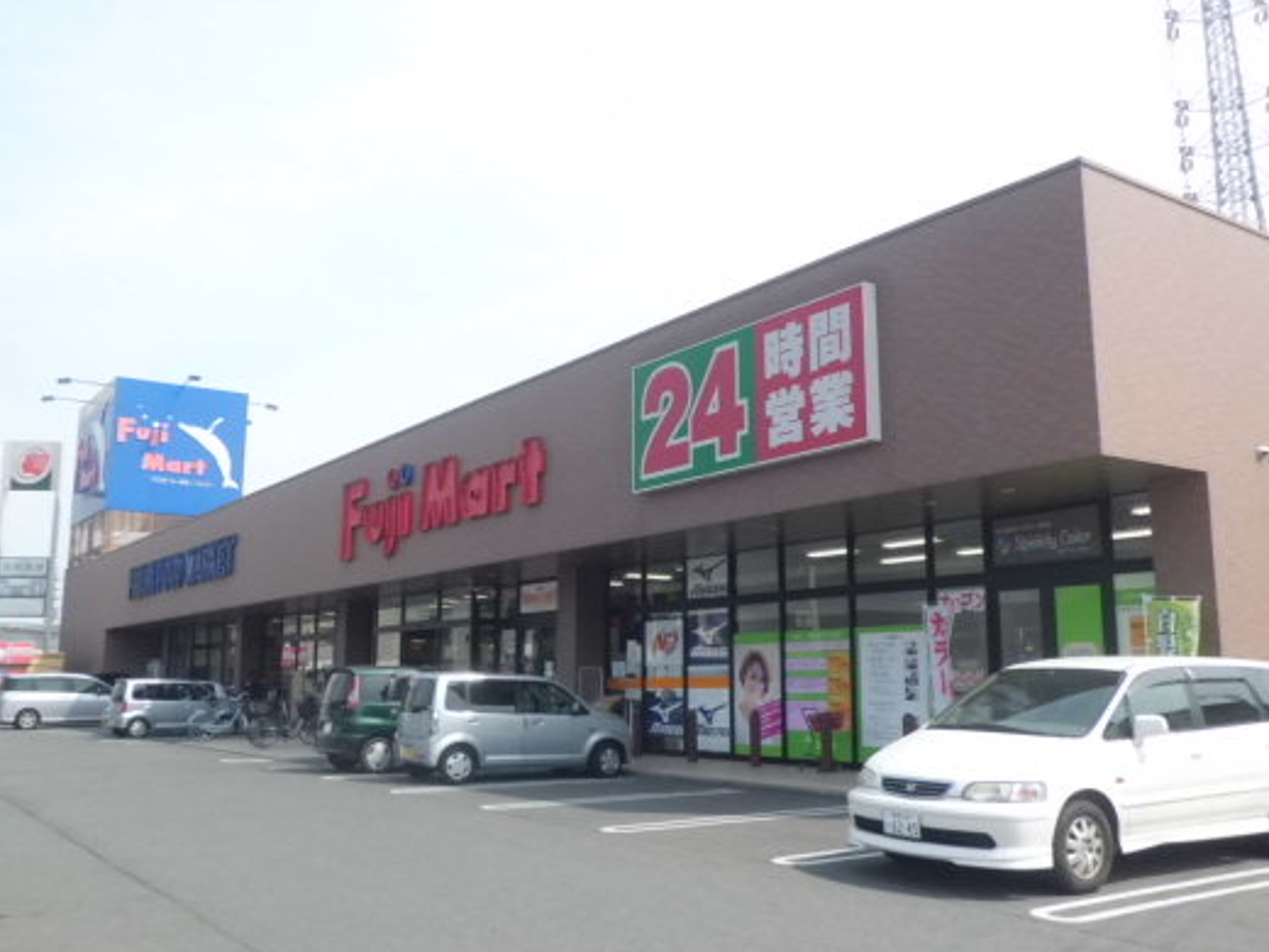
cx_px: 644
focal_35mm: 32
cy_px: 471
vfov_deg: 44.2
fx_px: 1173
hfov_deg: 56.8
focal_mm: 4.7
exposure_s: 1/250
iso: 200
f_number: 7.9
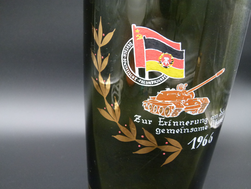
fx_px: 305
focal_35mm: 42
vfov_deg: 34.3
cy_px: 94
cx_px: 126
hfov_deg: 44.8
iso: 400
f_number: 3.2
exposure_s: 1/60
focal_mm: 7.6
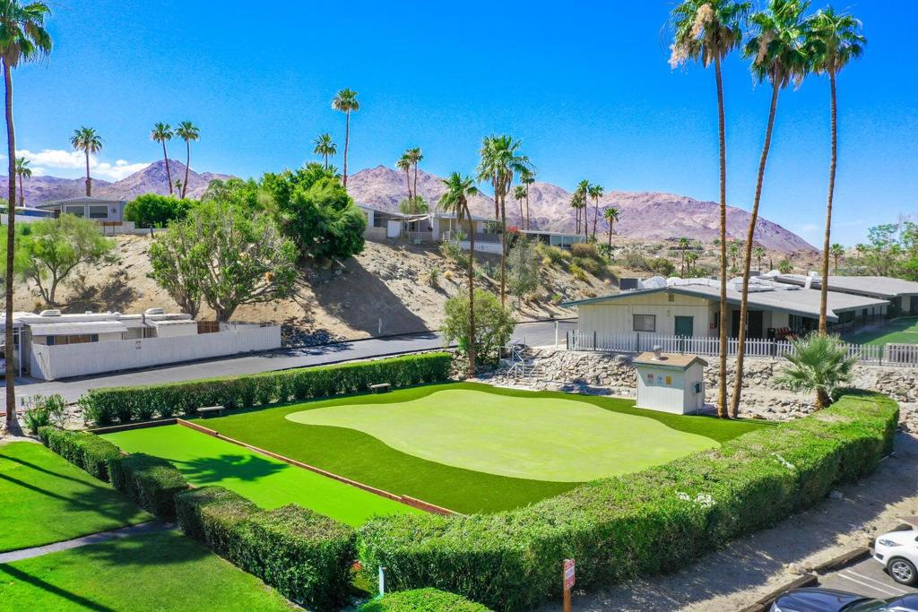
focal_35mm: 28
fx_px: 714
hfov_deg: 65.5
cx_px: 459
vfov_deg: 46.4
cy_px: 306
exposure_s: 1/400
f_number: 5.6
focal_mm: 10.26
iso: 100
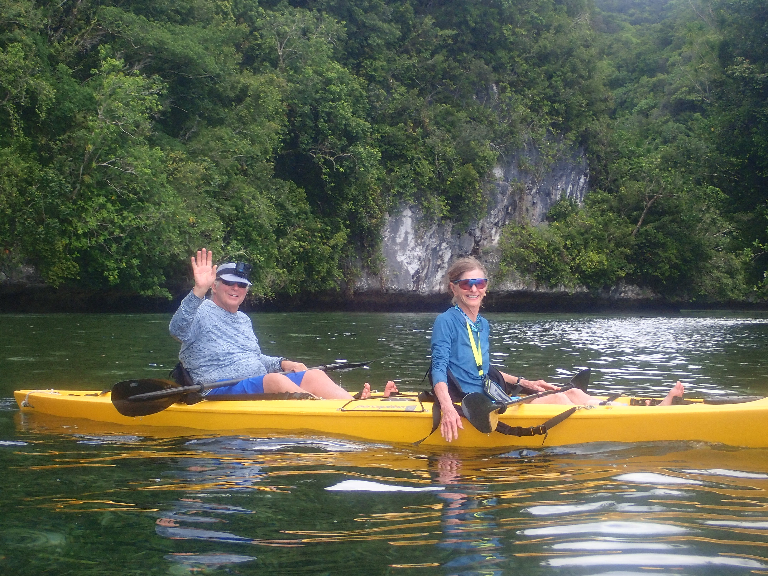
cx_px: 384
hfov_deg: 27.8
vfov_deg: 21.0
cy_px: 288
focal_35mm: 70
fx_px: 1553
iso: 200
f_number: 5.6
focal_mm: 12.6
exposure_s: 1/200
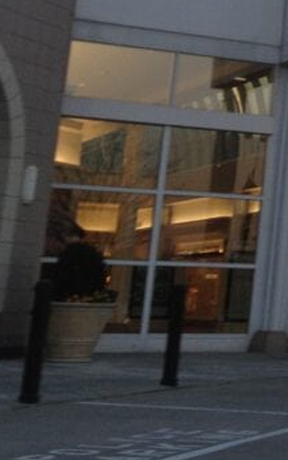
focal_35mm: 111
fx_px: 1393
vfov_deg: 18.3
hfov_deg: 10.7
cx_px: 585
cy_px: 12
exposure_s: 1/120
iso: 64
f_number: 2.4
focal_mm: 4.28
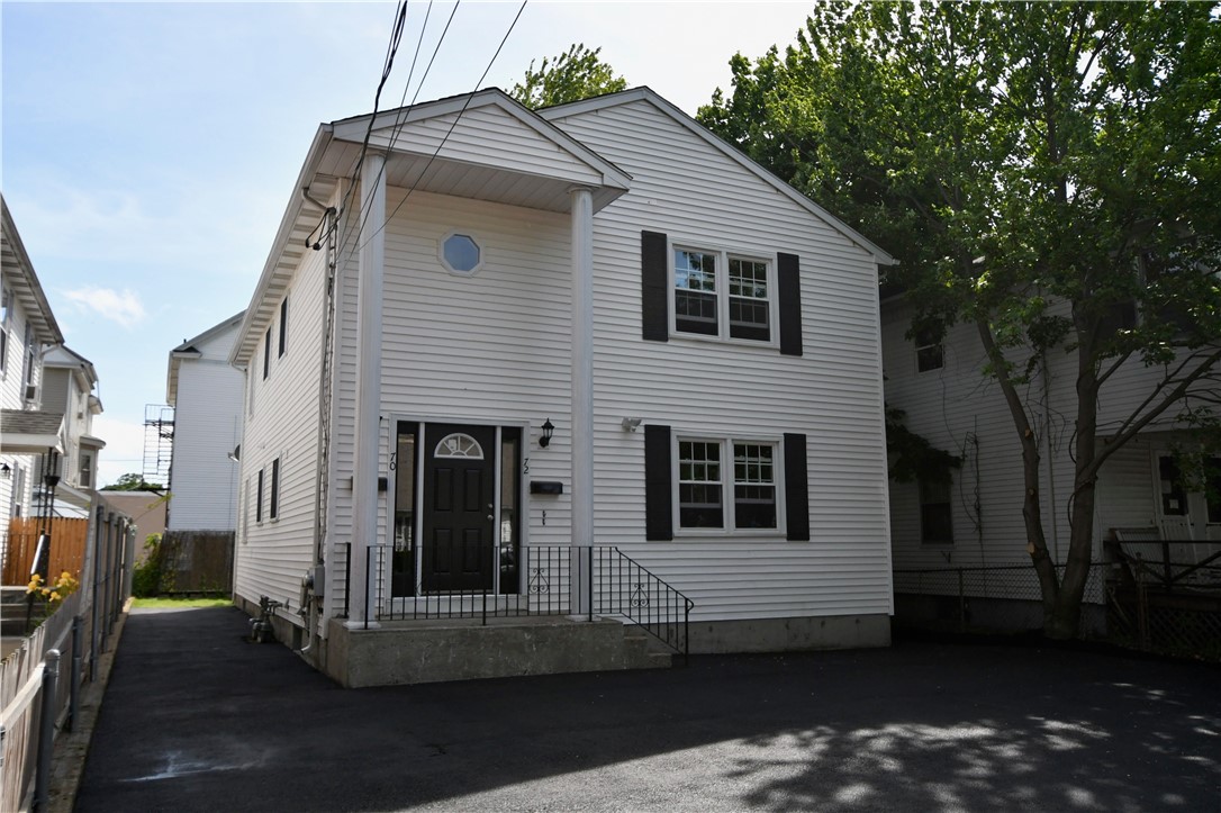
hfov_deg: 70.5
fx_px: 864
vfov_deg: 50.4
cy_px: 406
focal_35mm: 26
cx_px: 610
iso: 800
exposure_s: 1/2500
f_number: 6.3
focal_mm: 17
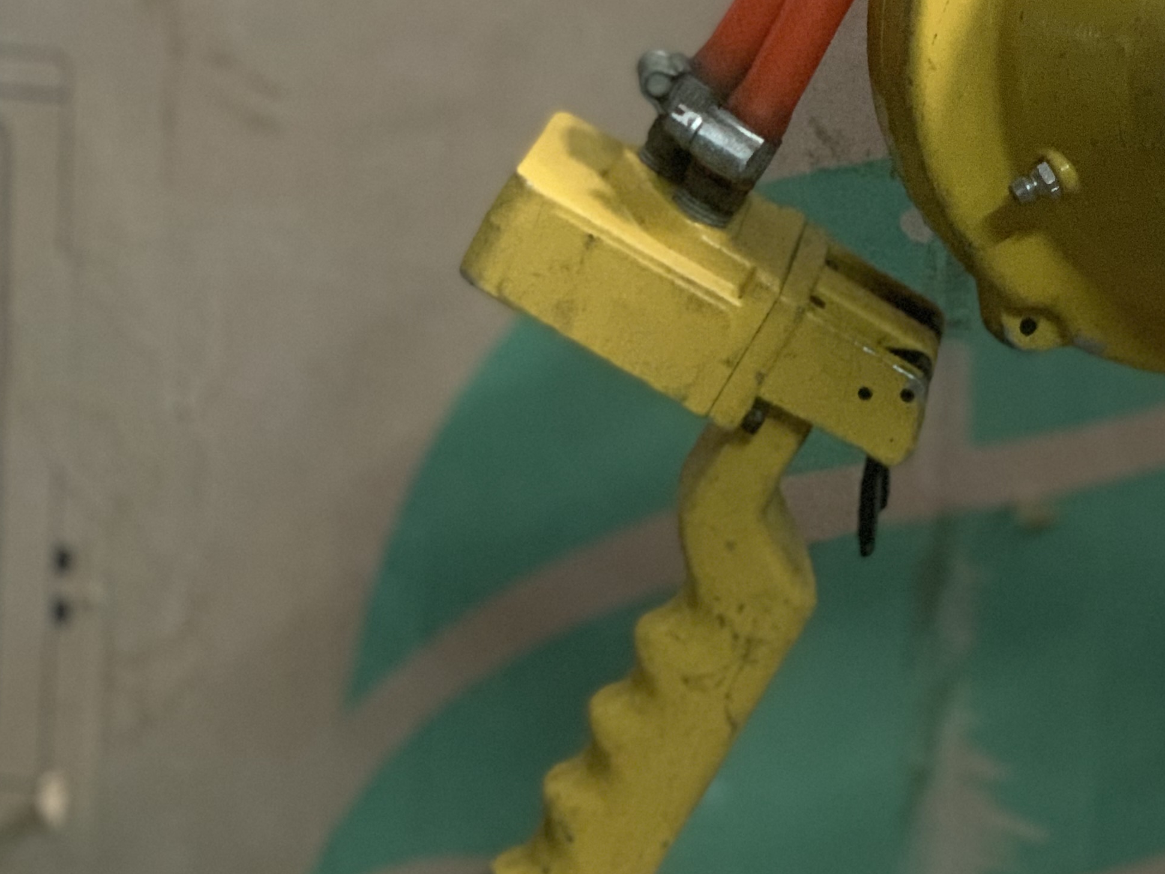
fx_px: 3635
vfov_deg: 13.5
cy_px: 21
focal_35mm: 108
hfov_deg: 18.0
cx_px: 1020
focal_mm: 6
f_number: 2.4
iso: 640
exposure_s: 1/25
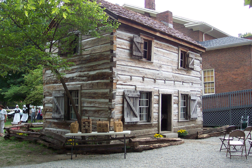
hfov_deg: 50.7
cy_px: 84
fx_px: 266
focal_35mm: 38
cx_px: 126
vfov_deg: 35.1
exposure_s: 1/350
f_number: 2.8
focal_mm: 8
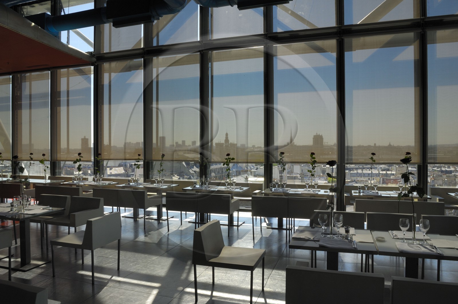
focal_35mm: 26
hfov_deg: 70.5
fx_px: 324
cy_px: 152
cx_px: 229
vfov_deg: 50.3
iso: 100
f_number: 11
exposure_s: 1/80
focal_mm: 17
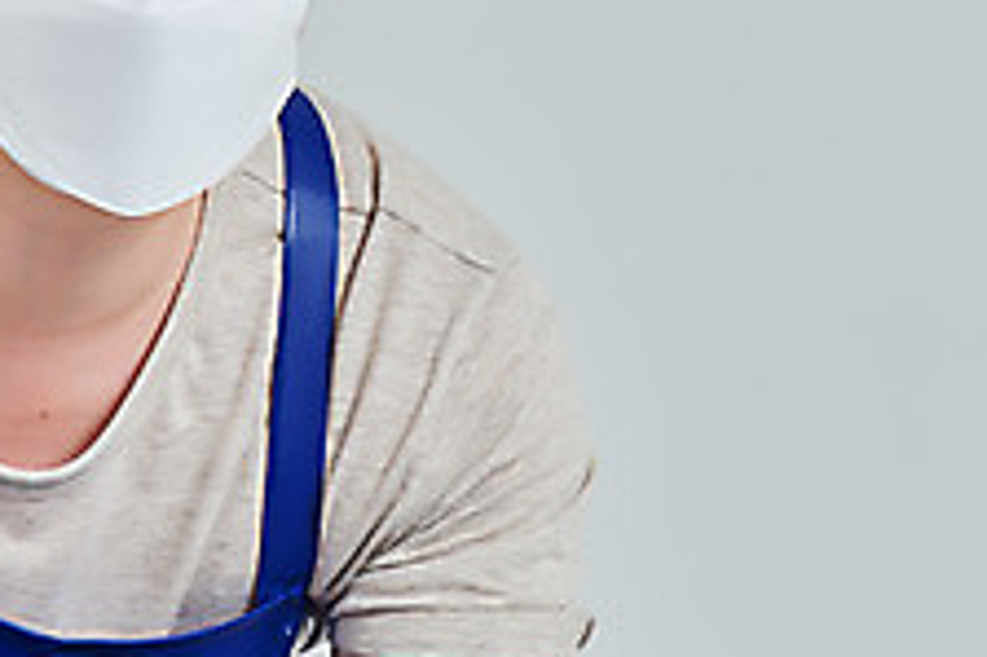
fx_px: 12465
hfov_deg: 4.5
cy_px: 353
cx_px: 465
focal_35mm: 455
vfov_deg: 3.0
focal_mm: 170
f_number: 14
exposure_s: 1/125
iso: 100
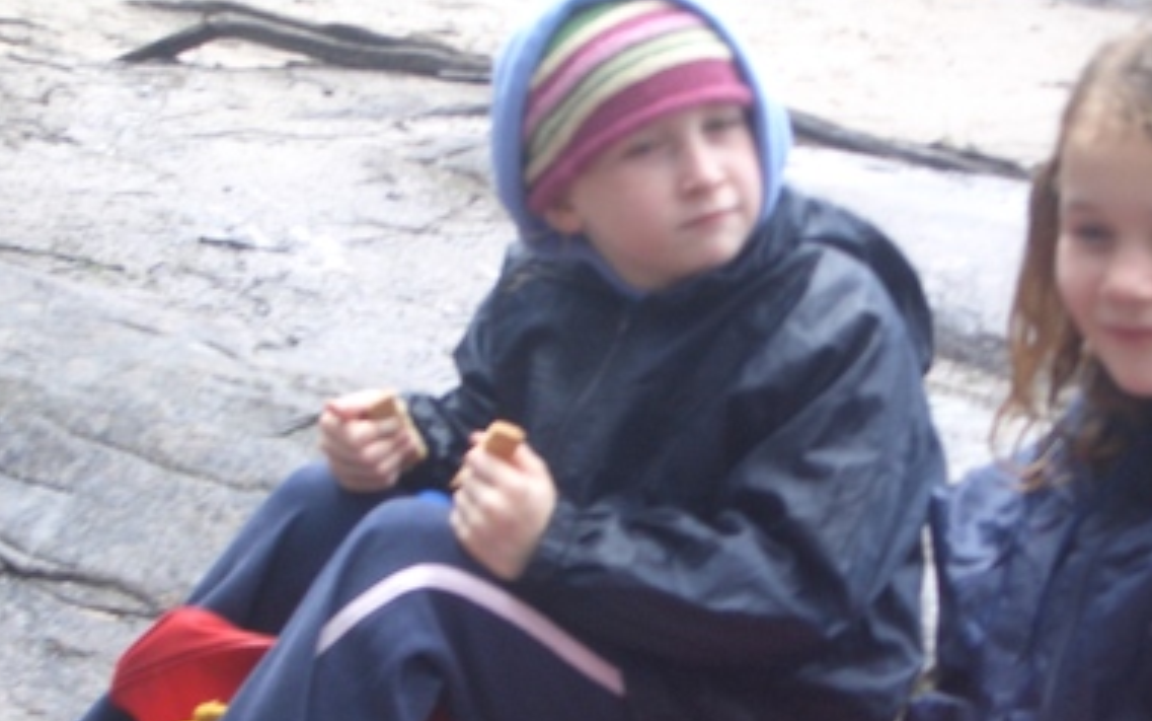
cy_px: 496
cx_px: 748
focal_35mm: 111
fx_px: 3485
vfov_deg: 11.8
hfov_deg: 18.7
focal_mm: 10.2
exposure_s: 1/100
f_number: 3.5
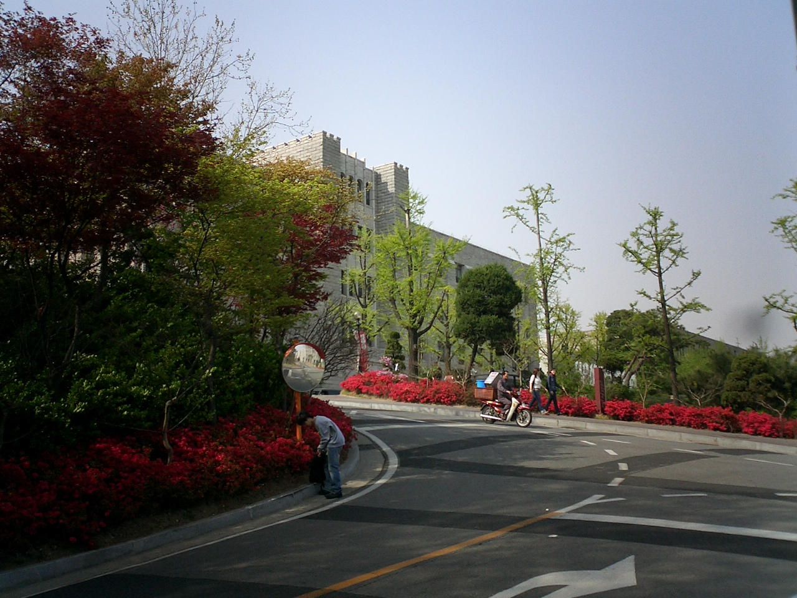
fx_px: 852
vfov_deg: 38.7
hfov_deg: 50.1
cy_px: 299
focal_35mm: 37
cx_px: 398
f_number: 3.5
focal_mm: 5.6
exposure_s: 1/1000
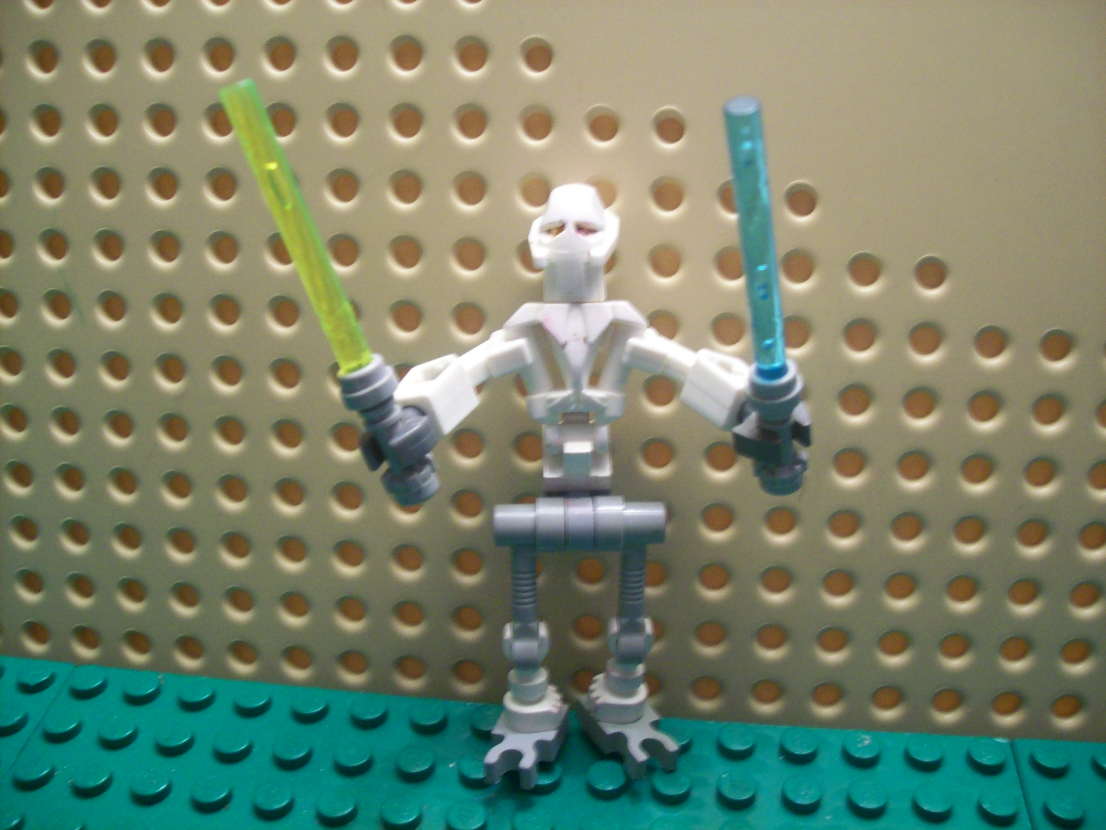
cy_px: 415
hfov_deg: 51.4
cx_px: 553
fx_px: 1150
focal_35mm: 36
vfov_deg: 39.7
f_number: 2.7
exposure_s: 1/13.7
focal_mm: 6
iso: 160
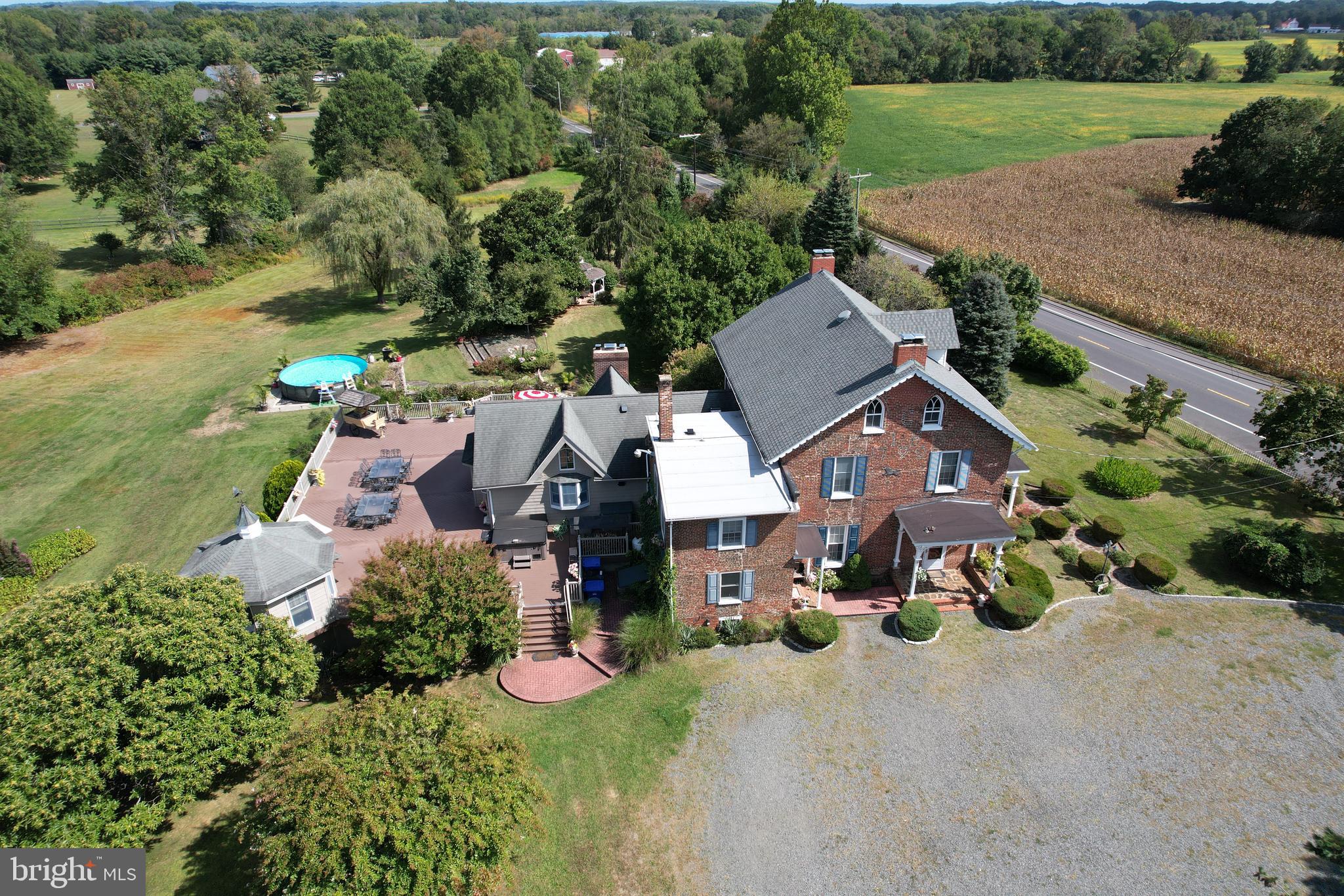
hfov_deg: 78.6
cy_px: 448
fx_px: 821
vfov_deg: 57.2
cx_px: 672
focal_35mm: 22
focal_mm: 8.38
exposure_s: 1/1250
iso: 100
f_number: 2.8
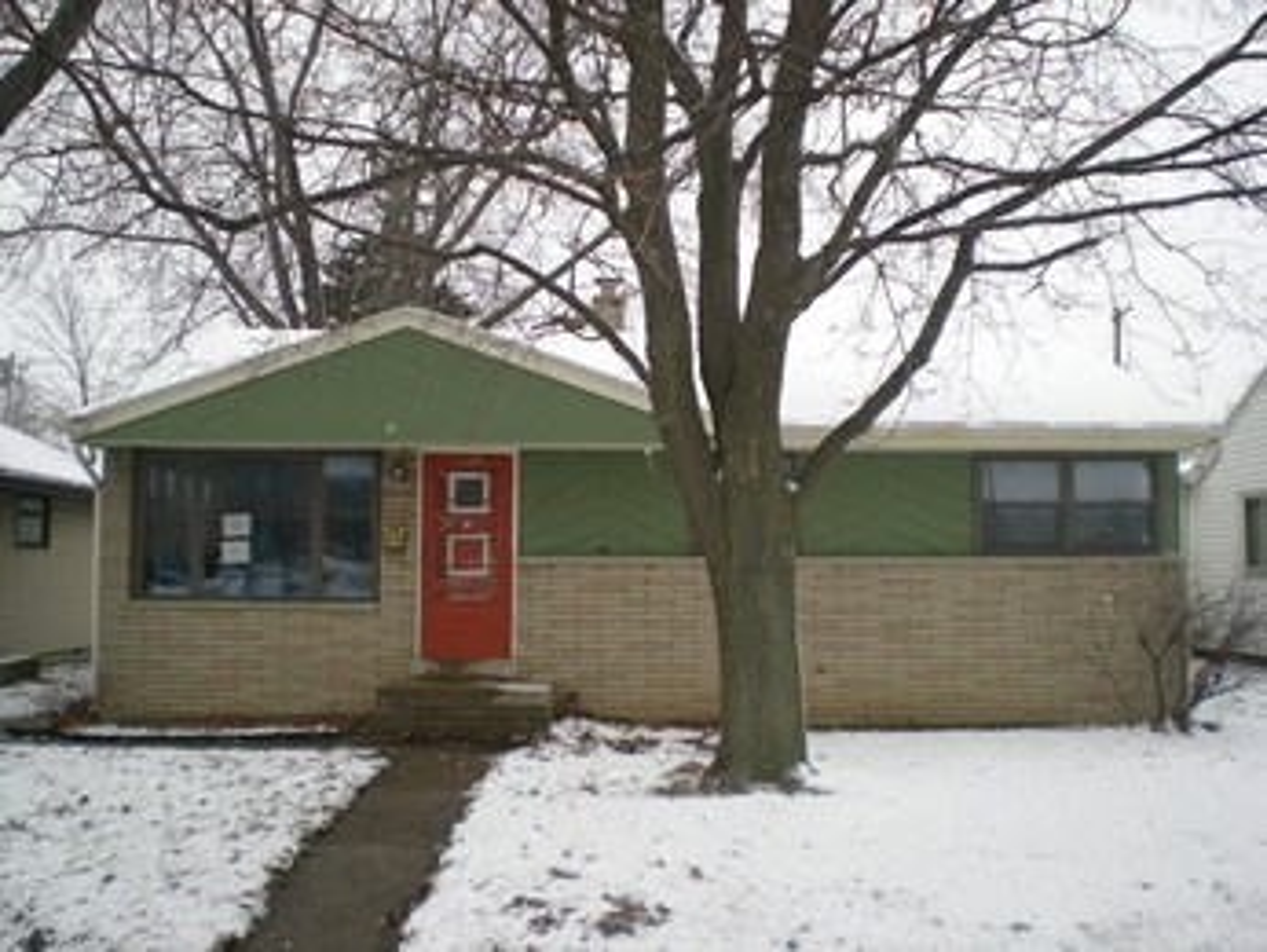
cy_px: 476
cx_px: 634
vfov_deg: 37.8
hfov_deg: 48.9
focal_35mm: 38
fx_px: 1392
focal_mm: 6.3
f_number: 3.1
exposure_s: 1/104
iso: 77
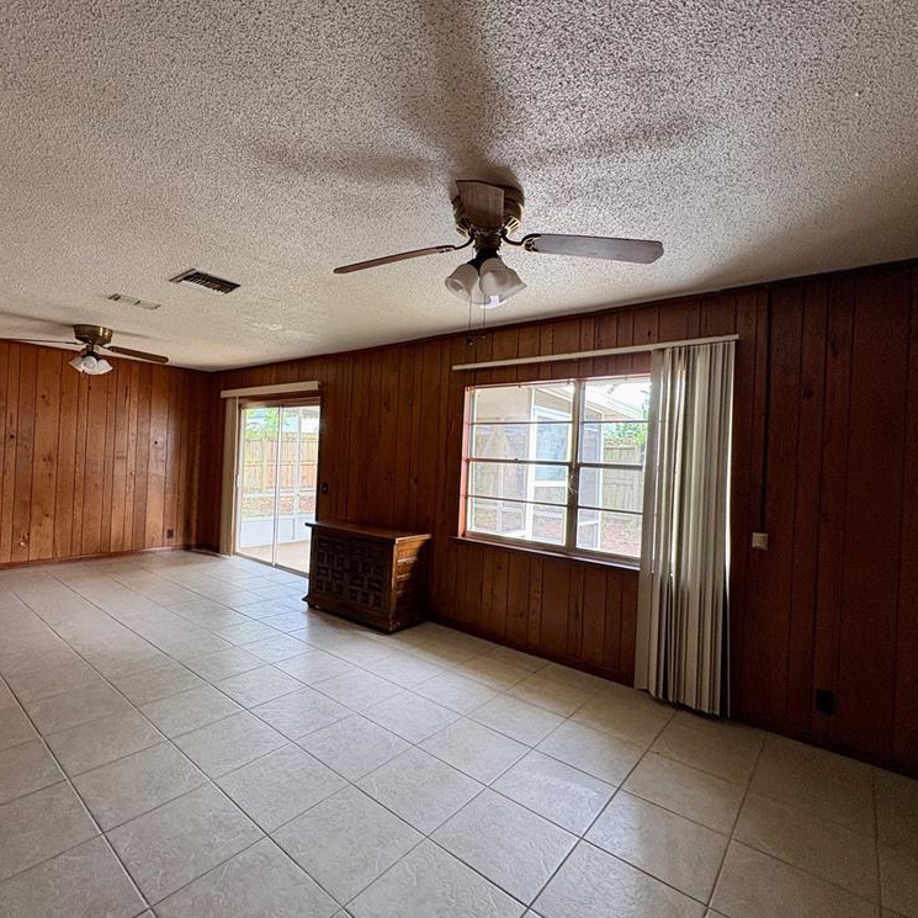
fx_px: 510
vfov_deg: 84.0
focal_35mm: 17
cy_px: 453
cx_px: 398
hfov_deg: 83.5
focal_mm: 2.22
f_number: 2.2
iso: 200
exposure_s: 1/99
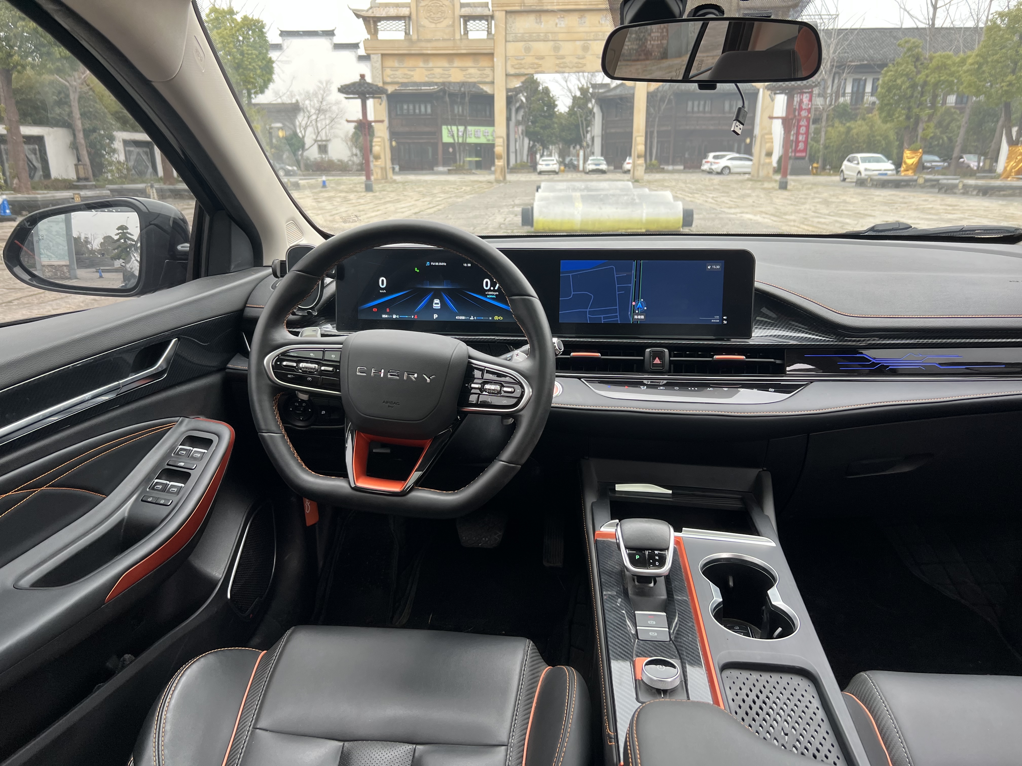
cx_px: 511
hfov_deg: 67.3
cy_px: 383
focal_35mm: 26
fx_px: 768
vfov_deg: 53.1
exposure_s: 1/121
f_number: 1.5
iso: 64
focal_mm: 5.7
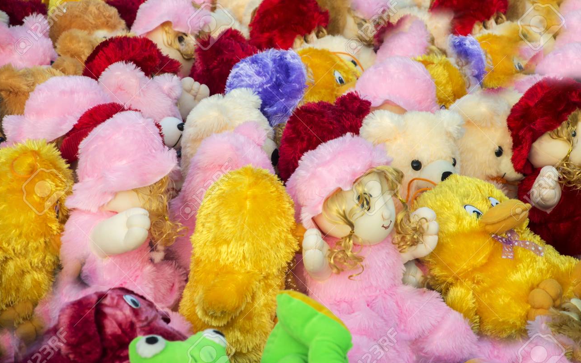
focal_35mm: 162
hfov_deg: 13.0
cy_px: 173
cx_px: 290
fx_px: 2558
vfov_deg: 8.1
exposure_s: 1/320
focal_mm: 105
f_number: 5.6
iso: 100
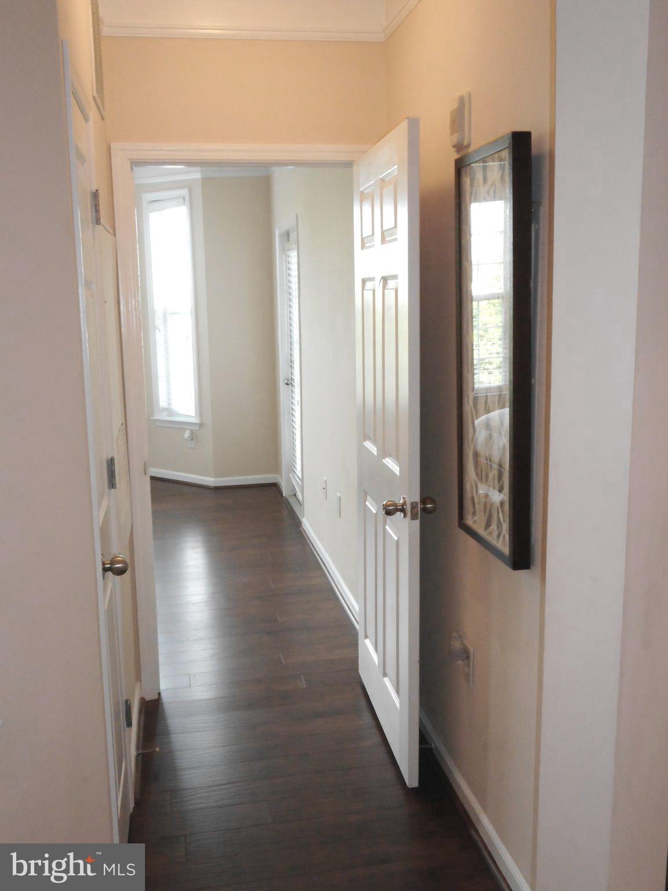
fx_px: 875
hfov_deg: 41.8
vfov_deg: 54.0
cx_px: 334
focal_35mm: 34
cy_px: 446
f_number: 4.2
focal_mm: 6
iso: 400
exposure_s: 1/30
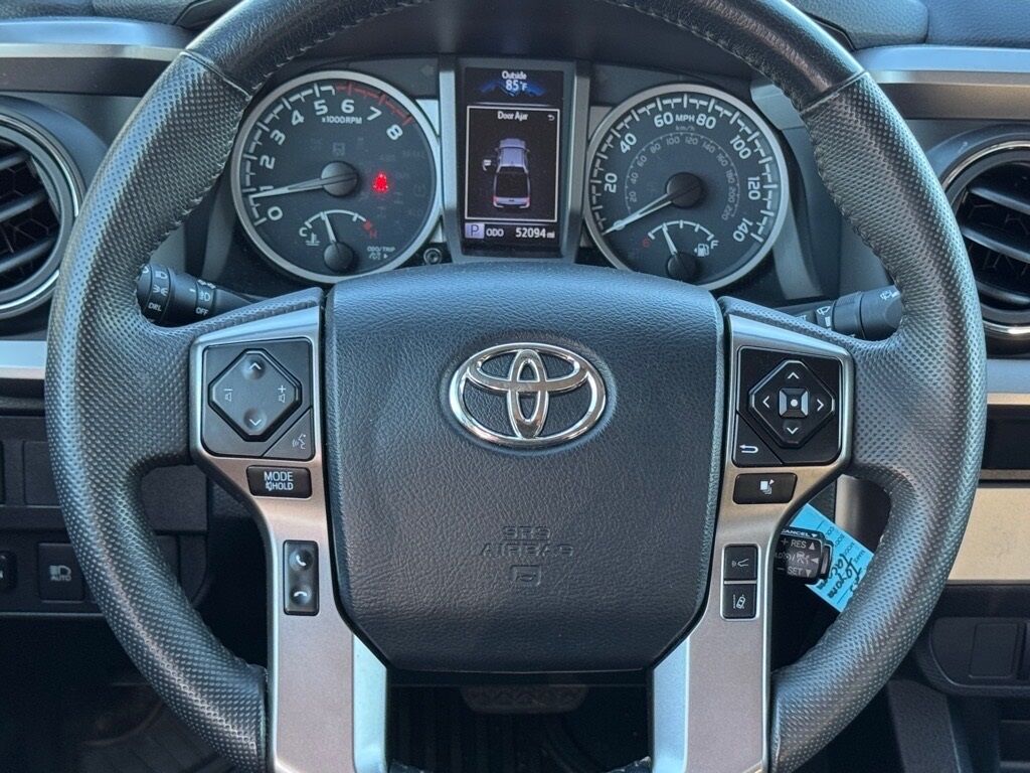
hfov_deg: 39.7
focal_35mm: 48
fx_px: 1428
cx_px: 515
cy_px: 386
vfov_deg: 30.3
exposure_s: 1/63
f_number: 1.78
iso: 100
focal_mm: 6.76
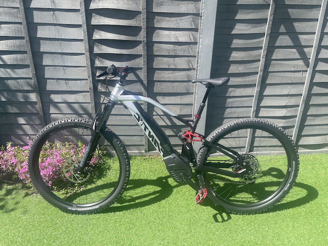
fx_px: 246
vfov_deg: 53.1
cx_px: 164
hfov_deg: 67.3
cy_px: 123
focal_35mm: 26
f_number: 1.6
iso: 32
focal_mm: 5.1
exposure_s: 1/1225
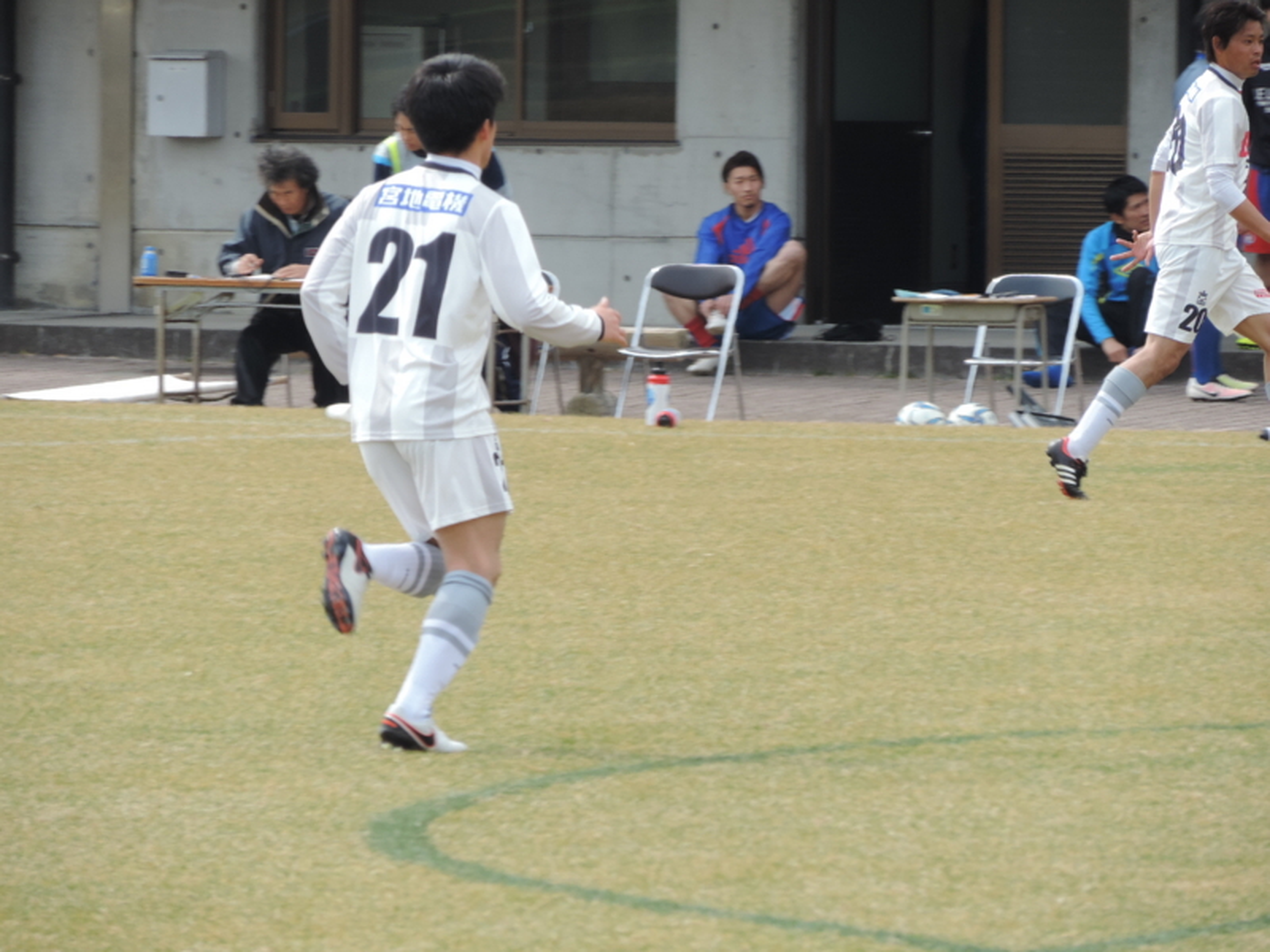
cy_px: 476
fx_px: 20179
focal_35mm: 550
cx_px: 635
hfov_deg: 3.6
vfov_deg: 2.7
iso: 90
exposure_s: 1/250
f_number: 4.9
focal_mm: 98.1
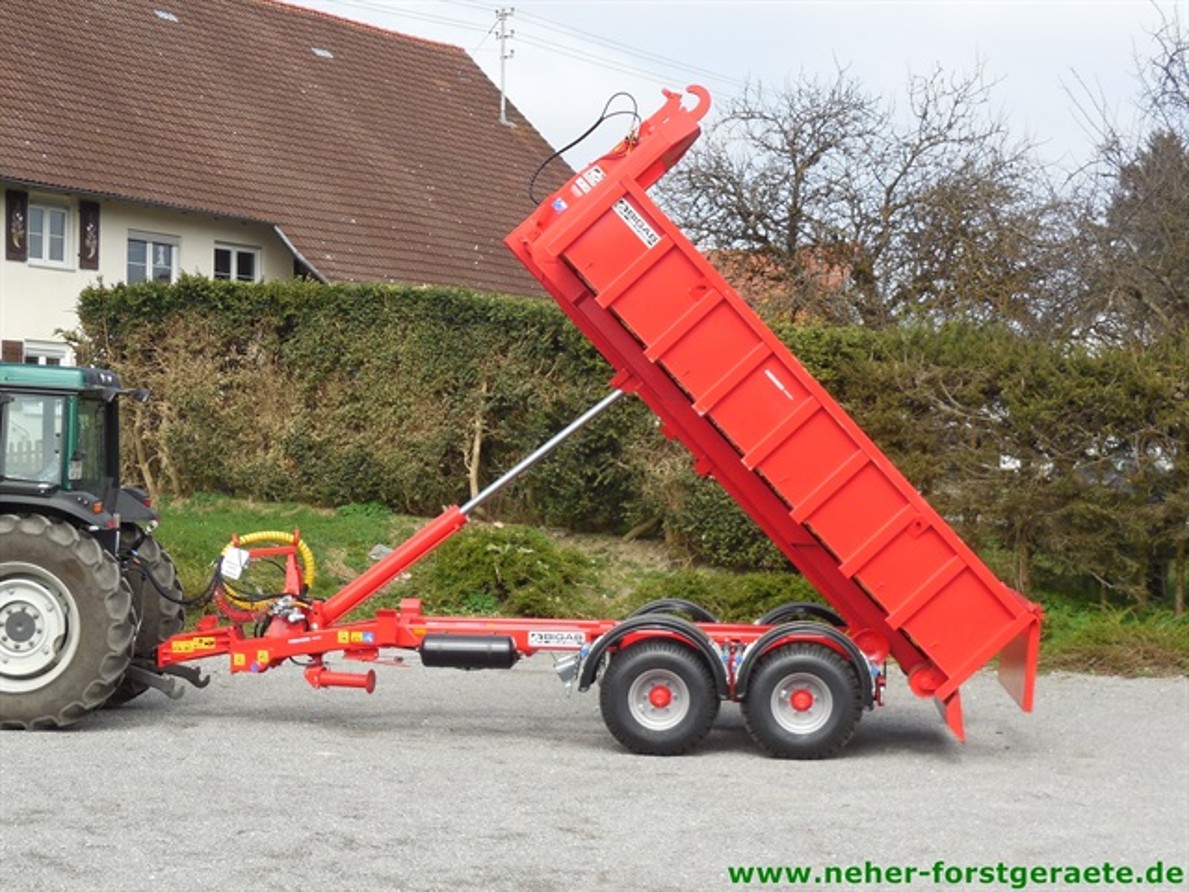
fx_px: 2267
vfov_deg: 22.3
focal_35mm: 66
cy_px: 446
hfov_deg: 29.4
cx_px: 594
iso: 125
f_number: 4.2
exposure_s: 1/400
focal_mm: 10.9
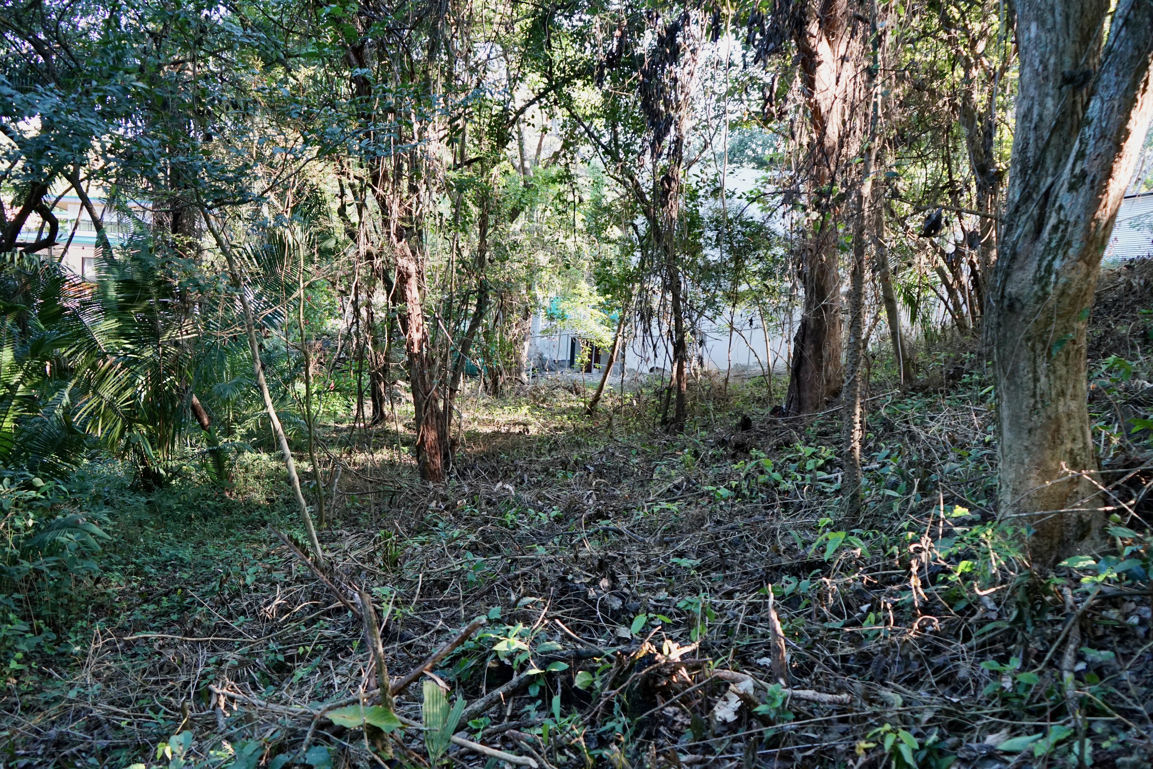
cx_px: 576
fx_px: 897
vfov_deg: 46.4
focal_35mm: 28
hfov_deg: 65.5
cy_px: 384
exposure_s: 1/160
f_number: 4
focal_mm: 28
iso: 1250
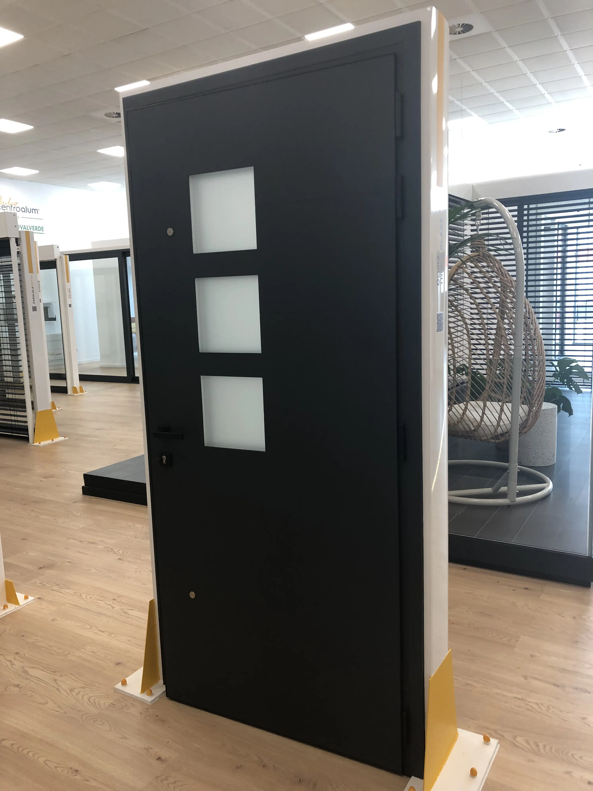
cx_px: 296
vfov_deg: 63.4
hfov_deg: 49.7
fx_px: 640
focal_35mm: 28
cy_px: 396
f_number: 1.8
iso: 40
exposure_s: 1/33
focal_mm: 4
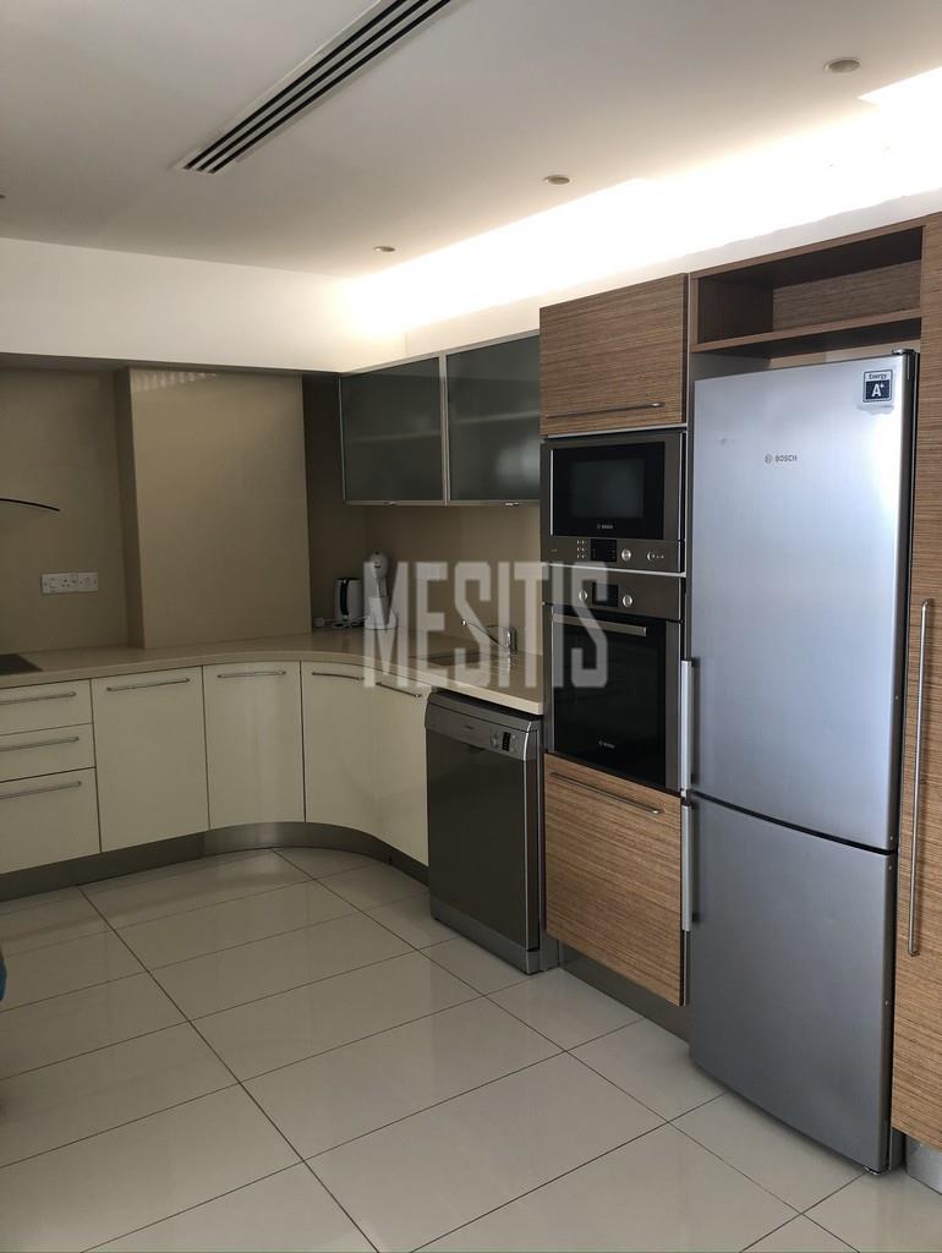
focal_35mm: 28
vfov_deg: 63.4
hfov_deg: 49.8
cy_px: 626
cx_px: 471
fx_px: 1014
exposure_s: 1/50
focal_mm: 3.99
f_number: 1.8
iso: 25
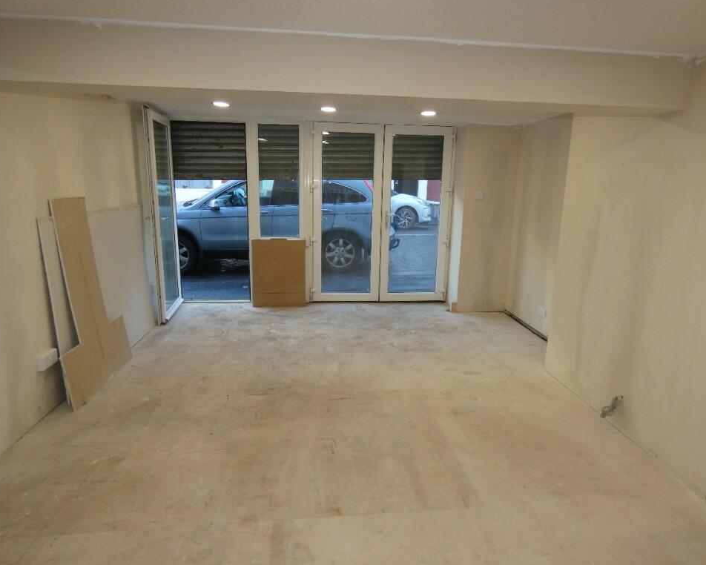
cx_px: 357
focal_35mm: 21
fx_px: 439
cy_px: 282
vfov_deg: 65.5
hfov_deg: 77.6
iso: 160
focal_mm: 3.6
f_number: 2.8
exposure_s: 1/60
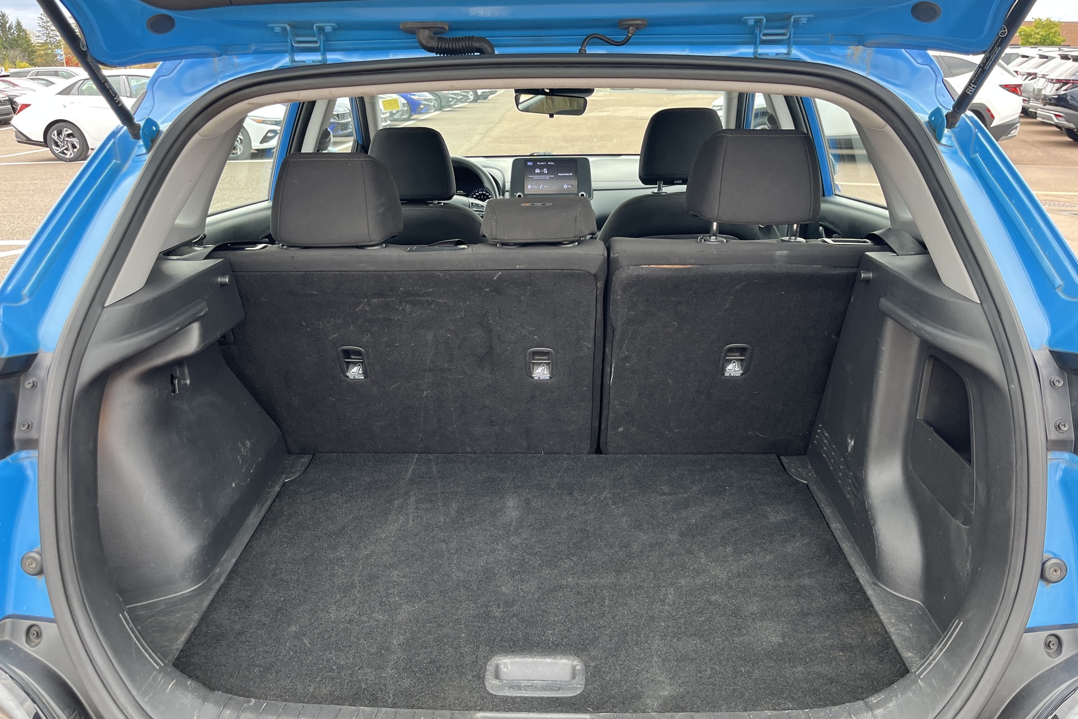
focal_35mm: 28
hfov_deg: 65.5
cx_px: 538
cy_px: 398
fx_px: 838
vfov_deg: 46.3
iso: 100
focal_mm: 5.1
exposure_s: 1/121
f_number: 1.6
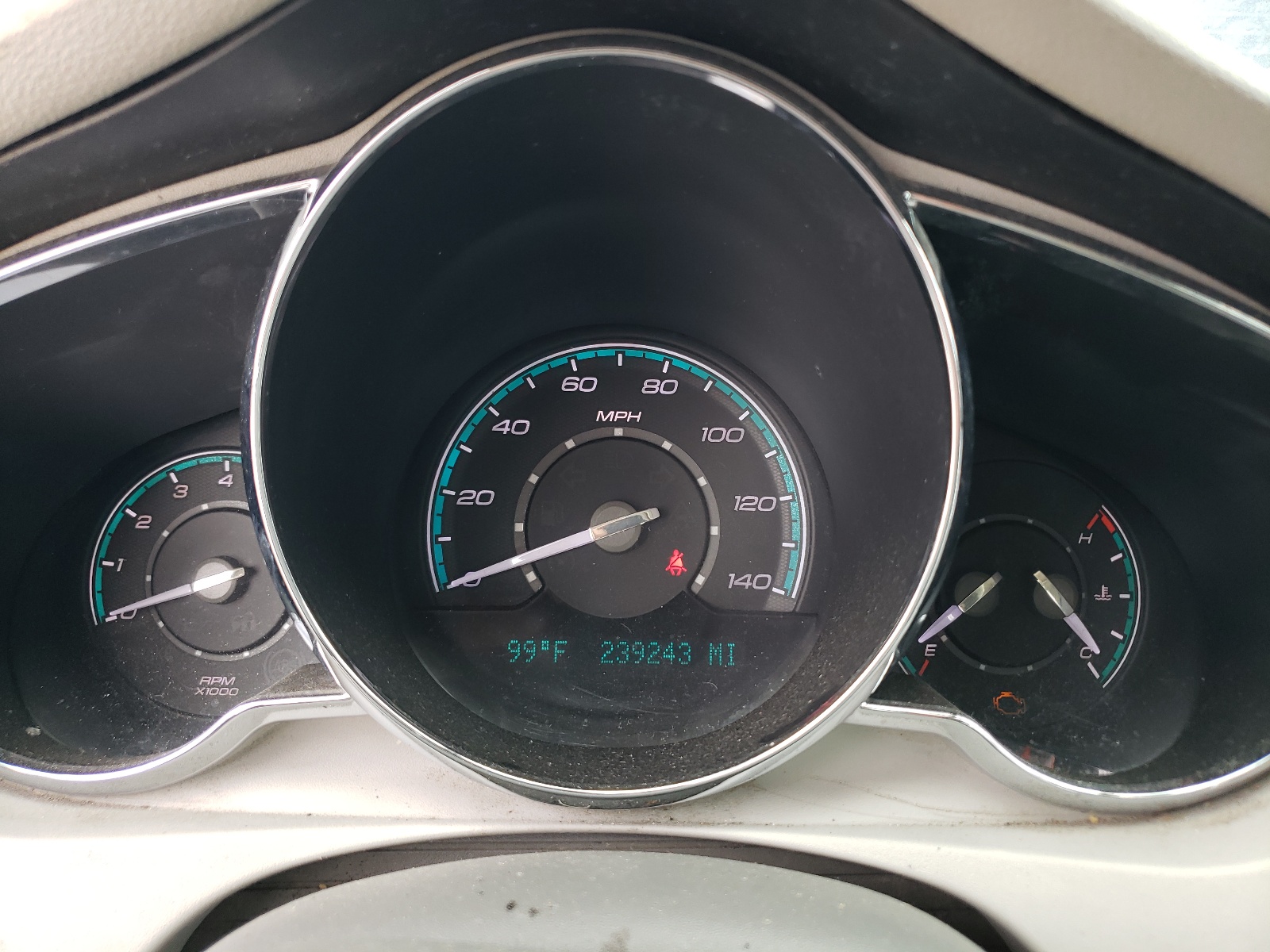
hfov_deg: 67.3
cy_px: 476
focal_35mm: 26
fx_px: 954
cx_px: 635
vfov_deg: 53.1
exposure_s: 1/120
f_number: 1.5
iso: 65
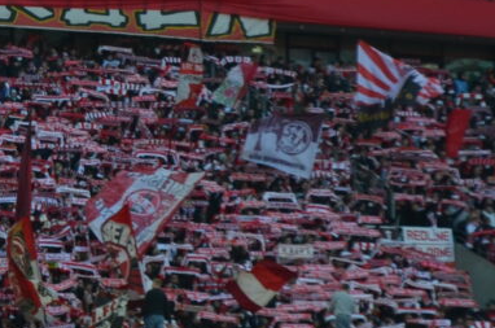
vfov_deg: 5.4
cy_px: -35
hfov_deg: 8.0
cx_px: -365
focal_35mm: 251
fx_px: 3444
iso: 200
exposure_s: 1/160
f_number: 6.3
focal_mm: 40
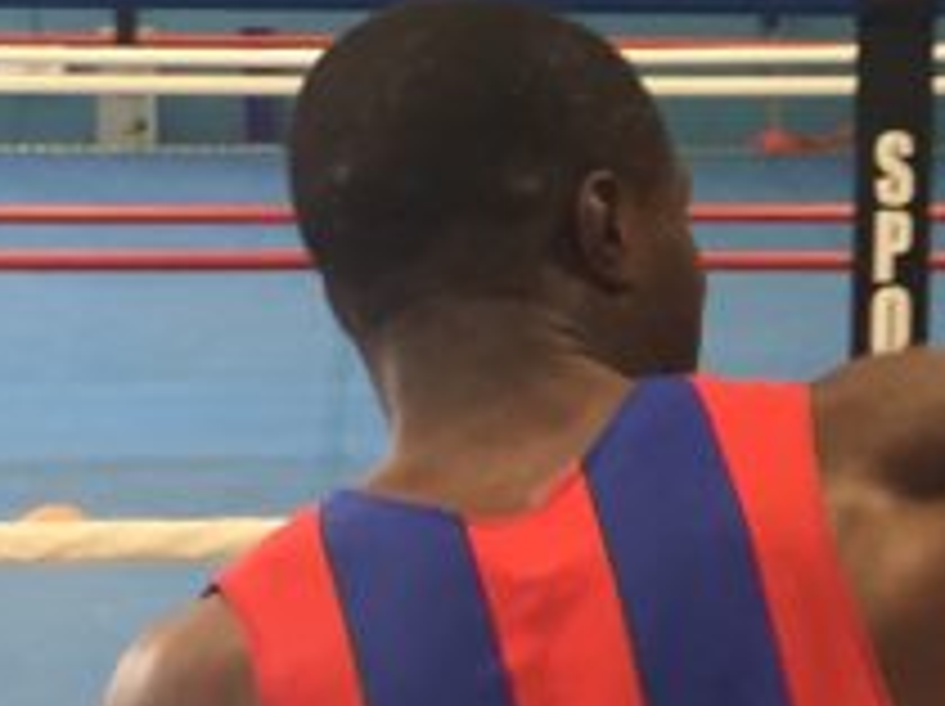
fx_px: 4227
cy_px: 472
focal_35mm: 155
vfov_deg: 9.5
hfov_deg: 12.4
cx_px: 1197
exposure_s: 1/33
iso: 80
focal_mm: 4.15
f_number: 2.2
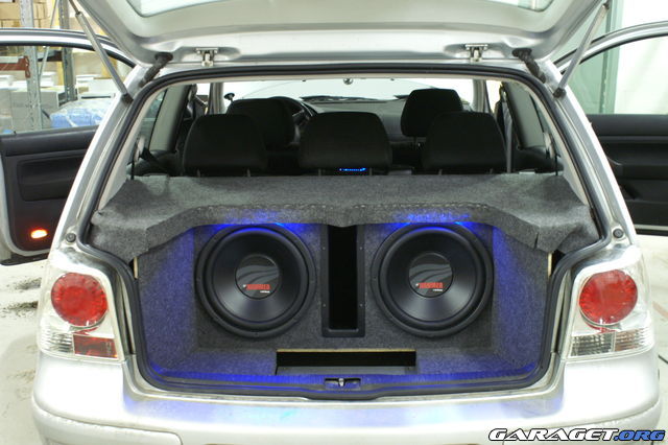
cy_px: 222
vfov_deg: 31.9
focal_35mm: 42
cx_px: 334
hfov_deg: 46.4
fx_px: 779
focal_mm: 28
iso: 800
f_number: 4.5
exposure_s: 1/4
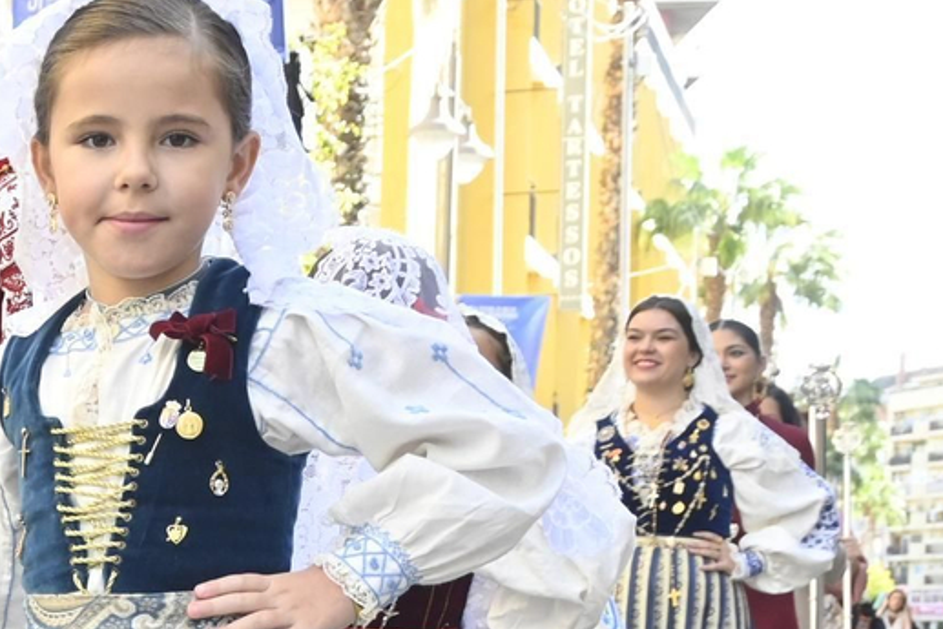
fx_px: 2614
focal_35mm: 100
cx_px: -261
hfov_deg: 19.0
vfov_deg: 13.3
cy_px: 766
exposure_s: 1/400
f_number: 4.5
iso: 640
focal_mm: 21.5
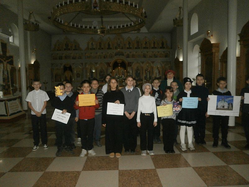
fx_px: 187
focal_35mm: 26
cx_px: 124
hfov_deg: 67.3
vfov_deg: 53.1
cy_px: 94
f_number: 2.8
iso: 500
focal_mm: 4.7
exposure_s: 1/250
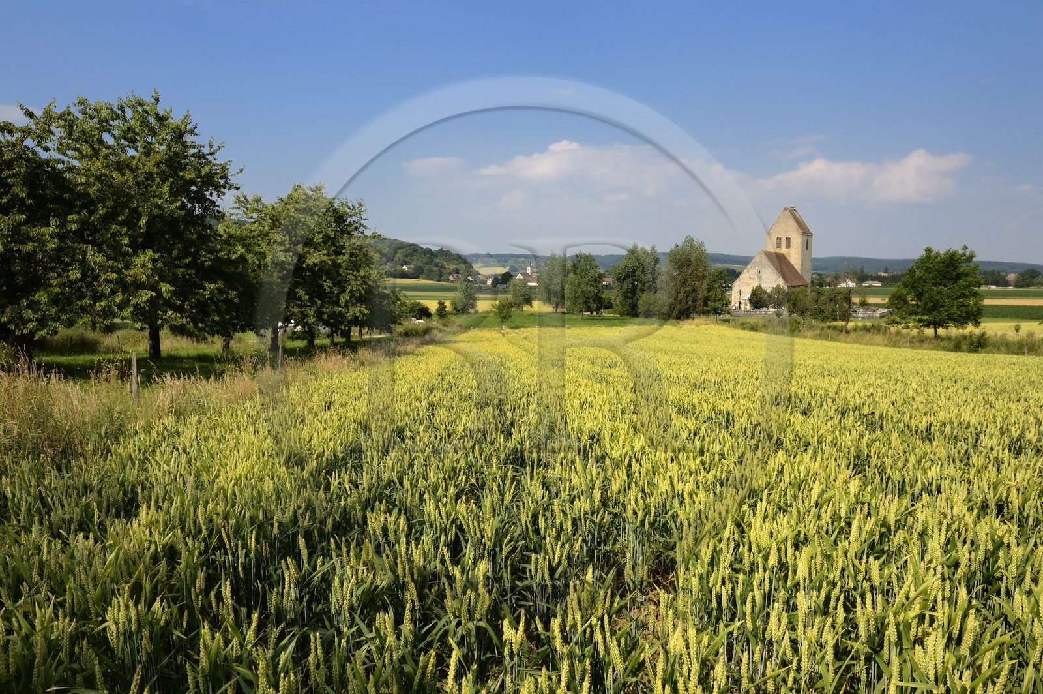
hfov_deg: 73.8
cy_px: 347
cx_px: 522
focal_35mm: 24
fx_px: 695
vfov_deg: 53.1
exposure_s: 1/250
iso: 200
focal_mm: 24
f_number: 10
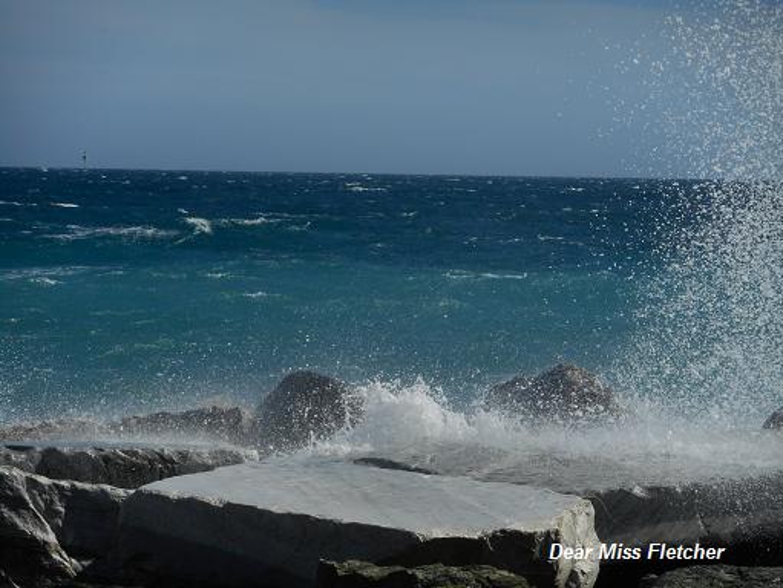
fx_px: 3463
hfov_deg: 12.9
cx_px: 392
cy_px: 294
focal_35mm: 153
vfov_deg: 9.7
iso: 80
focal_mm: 27.4
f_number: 6.2
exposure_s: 1/800
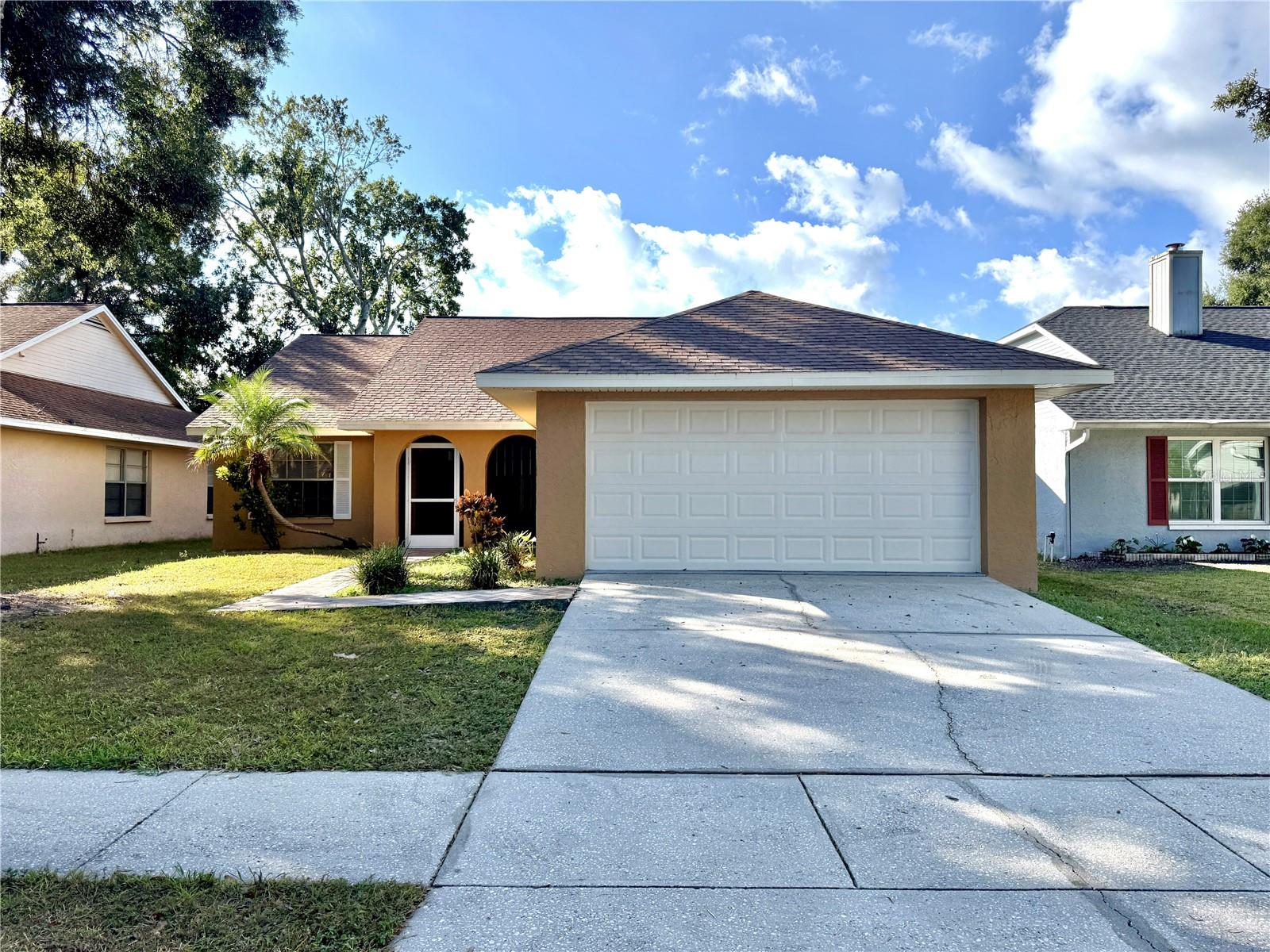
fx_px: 881
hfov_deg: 71.6
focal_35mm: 24
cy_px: 476
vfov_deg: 56.8
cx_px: 635
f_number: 1.78
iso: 100
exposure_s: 1/4167
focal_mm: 6.76
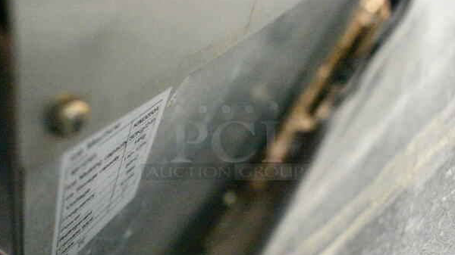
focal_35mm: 32
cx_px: 226
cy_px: 140
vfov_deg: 36.6
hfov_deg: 61.0
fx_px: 386
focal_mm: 20
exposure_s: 1/60
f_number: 4
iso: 25600
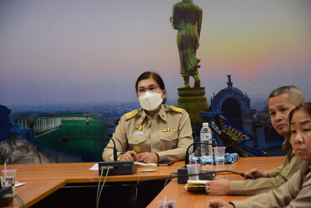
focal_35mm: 128
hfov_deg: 16.1
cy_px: 104
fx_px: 1102
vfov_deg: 10.8
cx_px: 156
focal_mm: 85
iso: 800
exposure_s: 1/50
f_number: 5.6
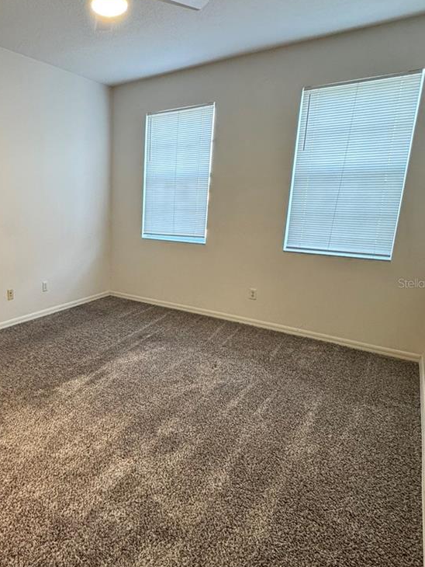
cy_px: 283
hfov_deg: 55.9
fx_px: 376
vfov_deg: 73.9
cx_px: 104
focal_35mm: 23
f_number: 2.2
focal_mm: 2.22
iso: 250
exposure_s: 1/60
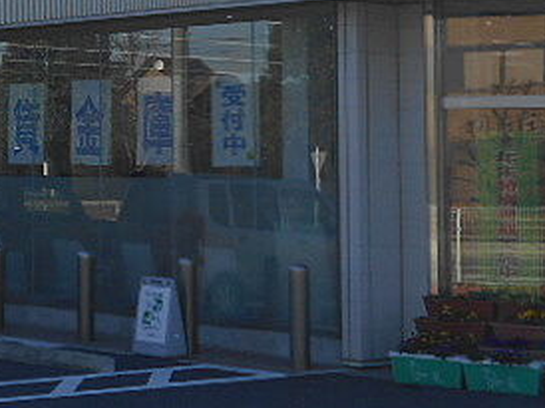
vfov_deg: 12.4
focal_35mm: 117
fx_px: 1840
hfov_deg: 16.3
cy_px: -48
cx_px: -78
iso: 80
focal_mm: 8.8
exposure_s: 1/500
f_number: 4.5
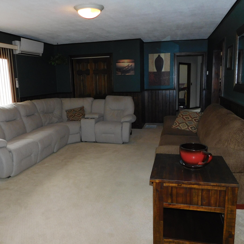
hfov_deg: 55.6
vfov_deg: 55.6
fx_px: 231
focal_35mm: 29
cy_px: 121
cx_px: 115
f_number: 3
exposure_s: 1/30
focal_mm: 4
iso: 200
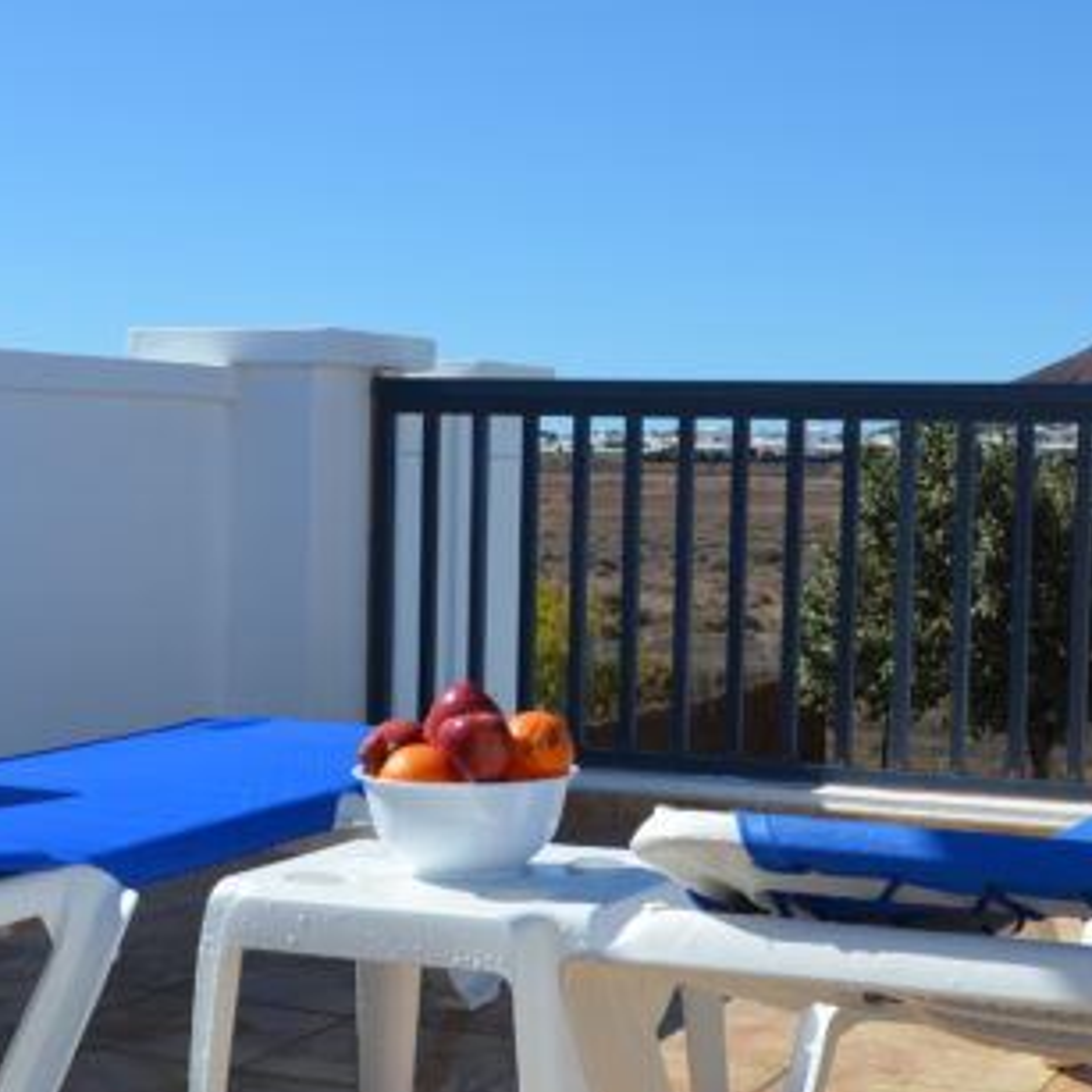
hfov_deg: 24.7
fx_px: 2498
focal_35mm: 70
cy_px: 574
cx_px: 583
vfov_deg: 24.7
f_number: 9
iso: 100
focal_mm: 22
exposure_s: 1/320
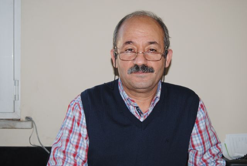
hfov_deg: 33.3
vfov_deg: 22.7
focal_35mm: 60
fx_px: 413
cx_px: 124
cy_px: 83
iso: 200
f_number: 5
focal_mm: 40
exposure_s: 1/60
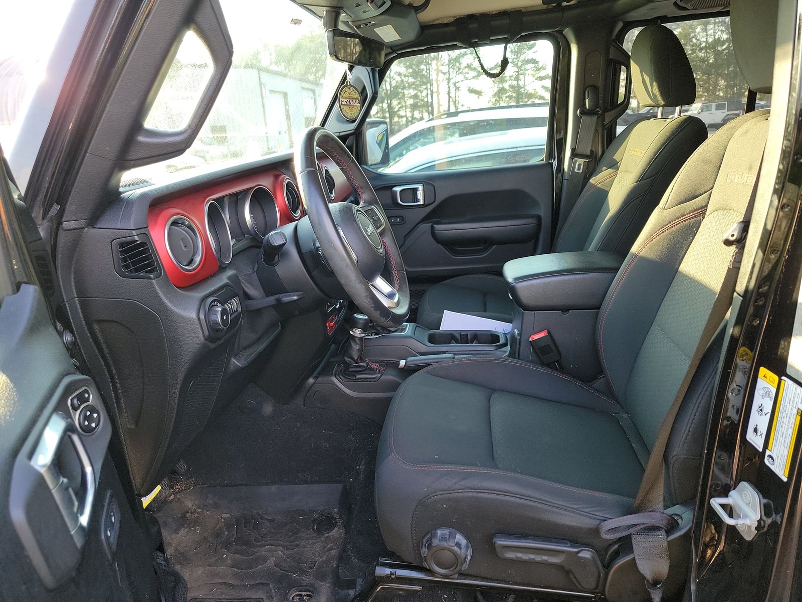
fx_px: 556
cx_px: 401
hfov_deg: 71.6
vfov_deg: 56.8
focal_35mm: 24
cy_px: 301
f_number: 1.8
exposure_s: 1/59
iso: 100
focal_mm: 6.7
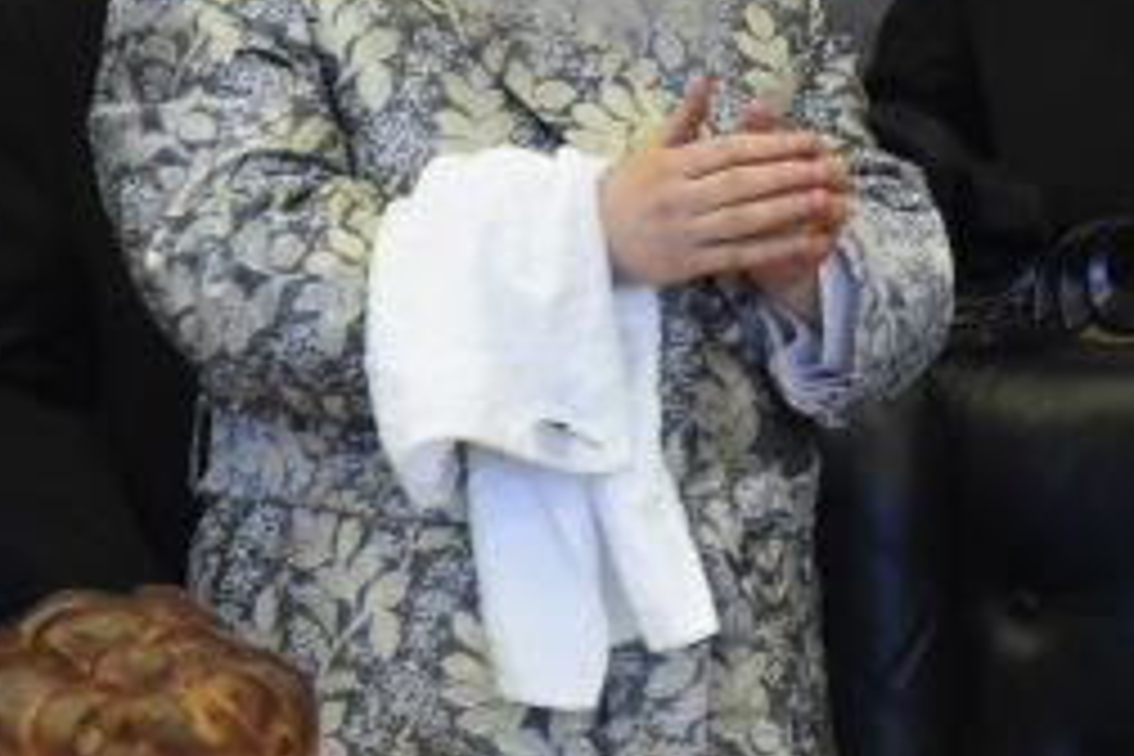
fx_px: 29419
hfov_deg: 2.2
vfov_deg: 1.5
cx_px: 432
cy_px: -259
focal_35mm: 934
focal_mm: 230
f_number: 5.6
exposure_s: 1/80
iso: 4000
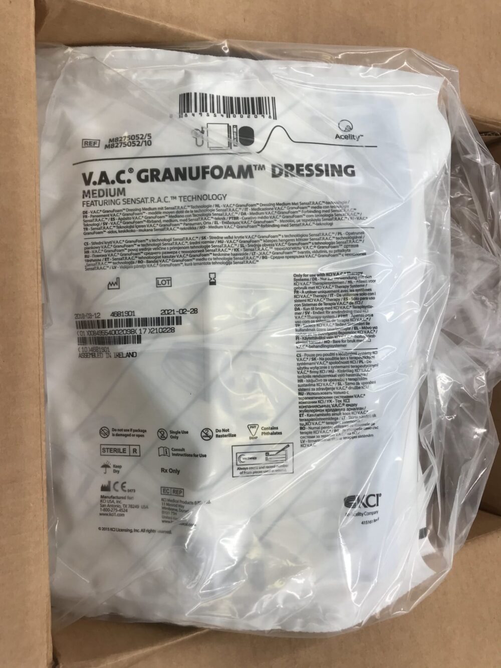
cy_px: 334
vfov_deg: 63.4
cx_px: 250
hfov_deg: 49.8
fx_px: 540
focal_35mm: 28
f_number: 1.8
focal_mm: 3.99
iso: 20
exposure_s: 1/120
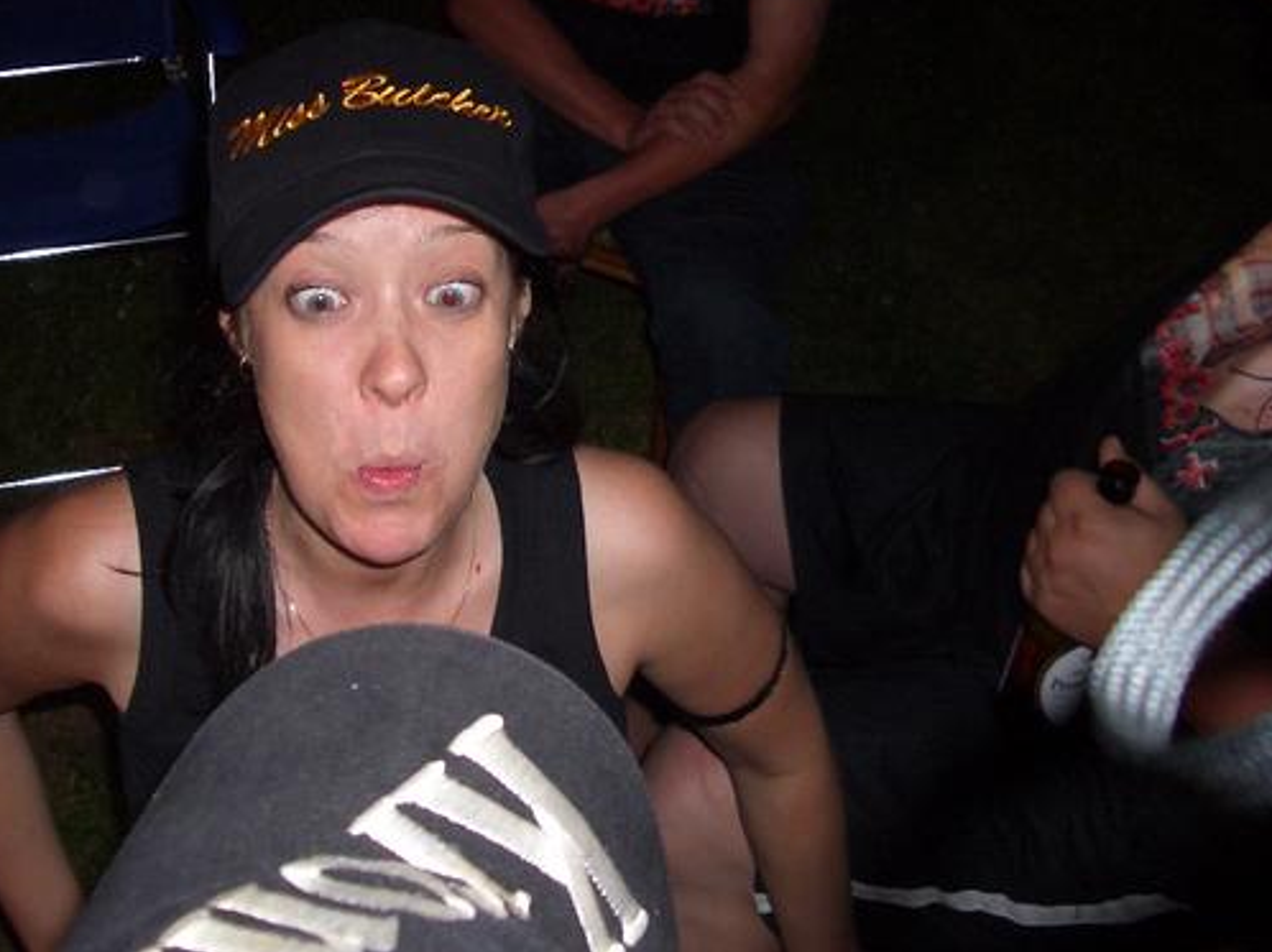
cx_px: 544
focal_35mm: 45
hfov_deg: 42.0
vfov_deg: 32.2
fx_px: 1653
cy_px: 467
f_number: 2.6
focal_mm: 5.8
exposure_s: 1/40
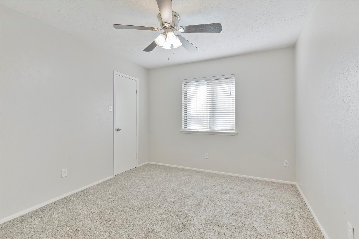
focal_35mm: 15
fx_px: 150
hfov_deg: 100.4
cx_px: 180
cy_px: 120
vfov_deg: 77.3
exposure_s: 1/40
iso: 400
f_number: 8
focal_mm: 10
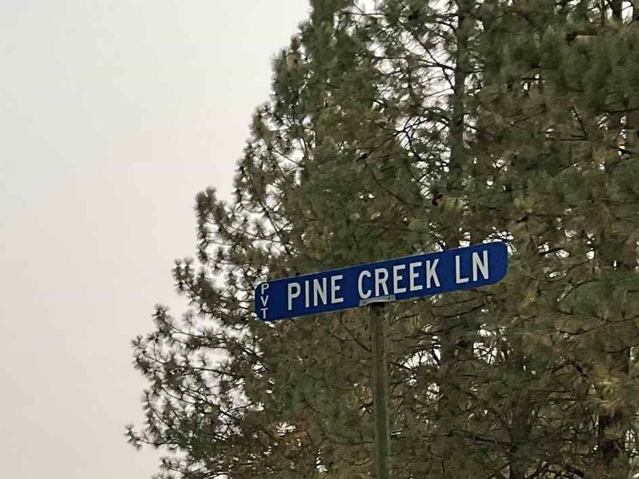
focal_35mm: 94
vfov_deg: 15.0
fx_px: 1735
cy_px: 626
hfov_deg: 19.5
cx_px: -161
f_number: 1.8
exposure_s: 1/1342
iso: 16
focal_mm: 3
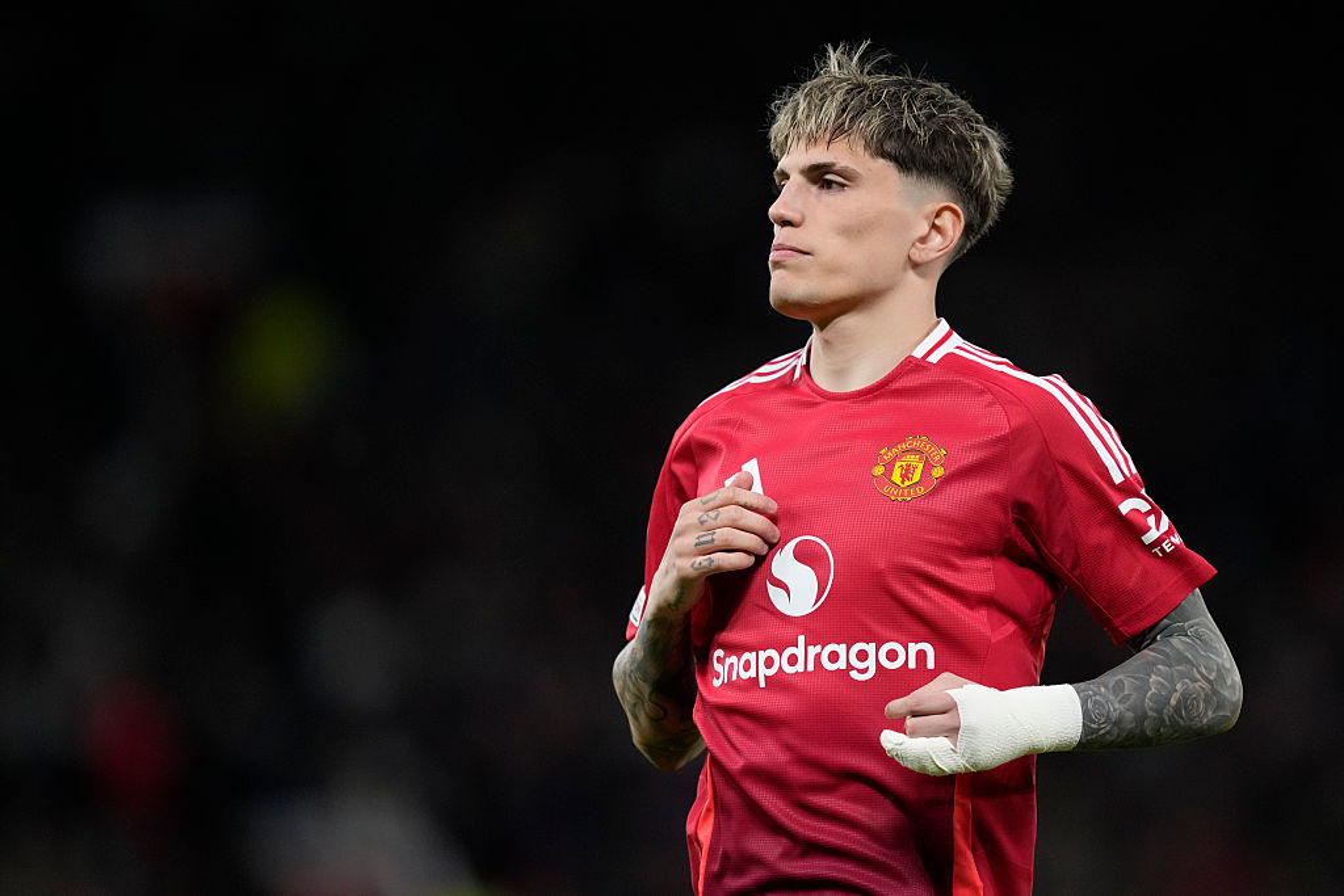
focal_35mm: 400
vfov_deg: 3.4
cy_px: 448
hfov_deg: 5.2
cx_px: 672
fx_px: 14934
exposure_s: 1/2500
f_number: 2.8
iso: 3200
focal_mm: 400
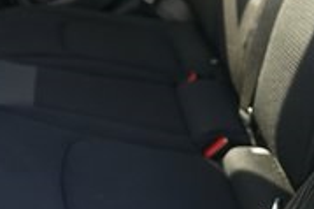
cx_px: 5
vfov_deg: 13.4
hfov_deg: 19.9
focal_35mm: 100
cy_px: -15
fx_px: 871
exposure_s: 1/60
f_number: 4
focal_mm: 28
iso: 125
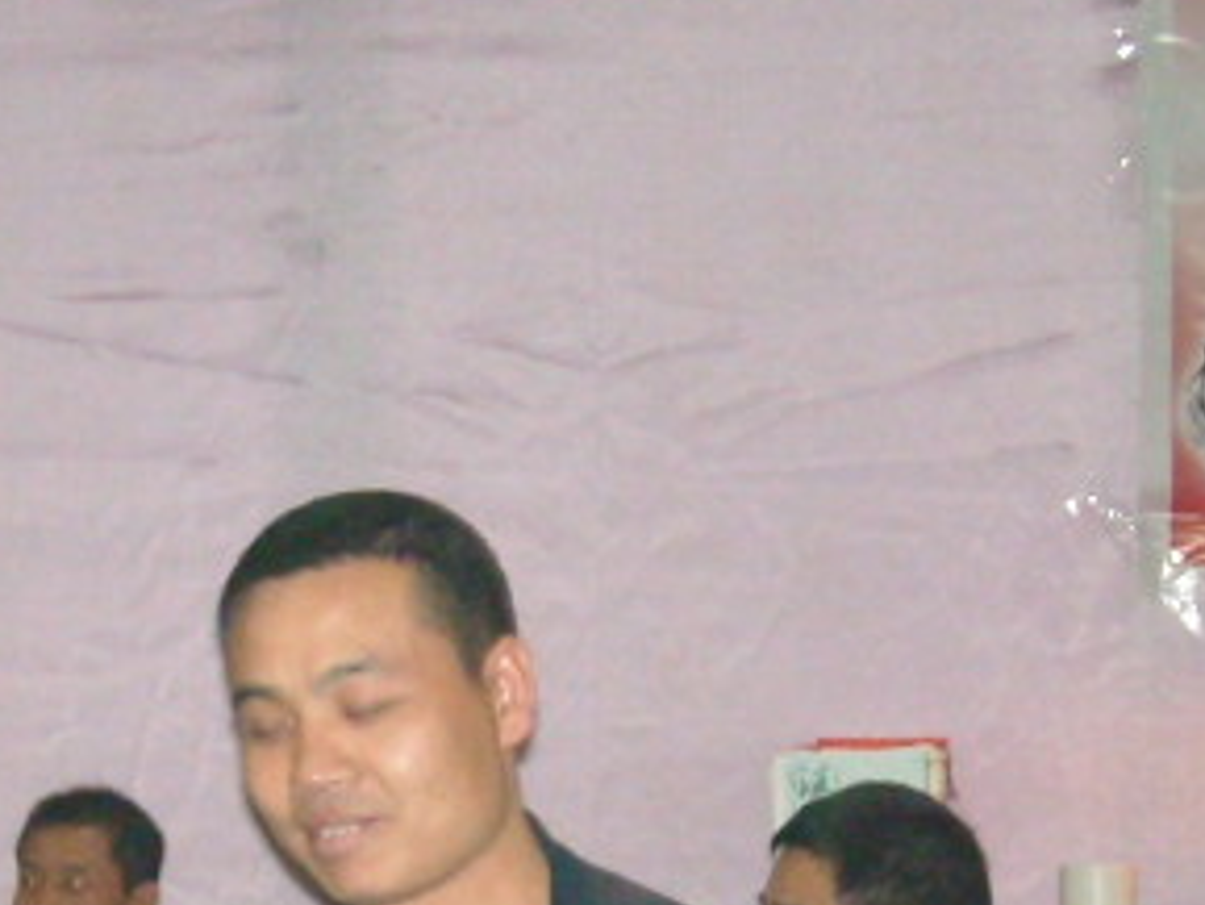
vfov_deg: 11.7
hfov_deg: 15.9
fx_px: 4318
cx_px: 446
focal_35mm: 124
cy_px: 1072
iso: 496
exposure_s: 1/60
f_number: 2.8
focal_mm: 5.7
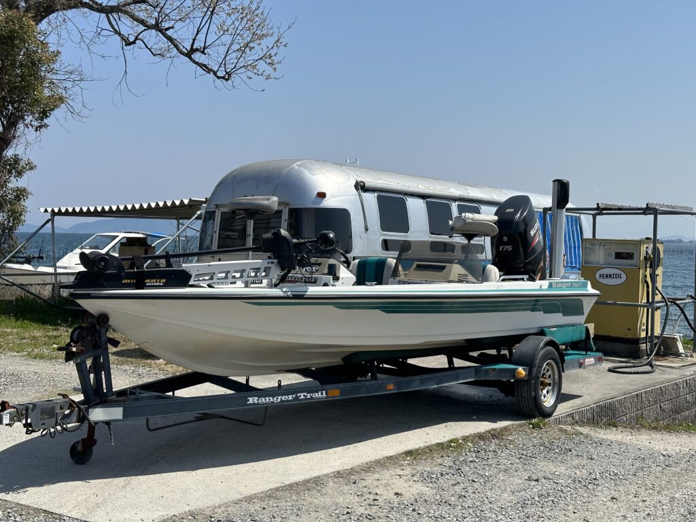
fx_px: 965
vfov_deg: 30.3
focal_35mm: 48
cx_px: 348
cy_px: 261
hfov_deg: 39.7
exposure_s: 1/5263
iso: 64
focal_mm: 6.86
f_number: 1.78
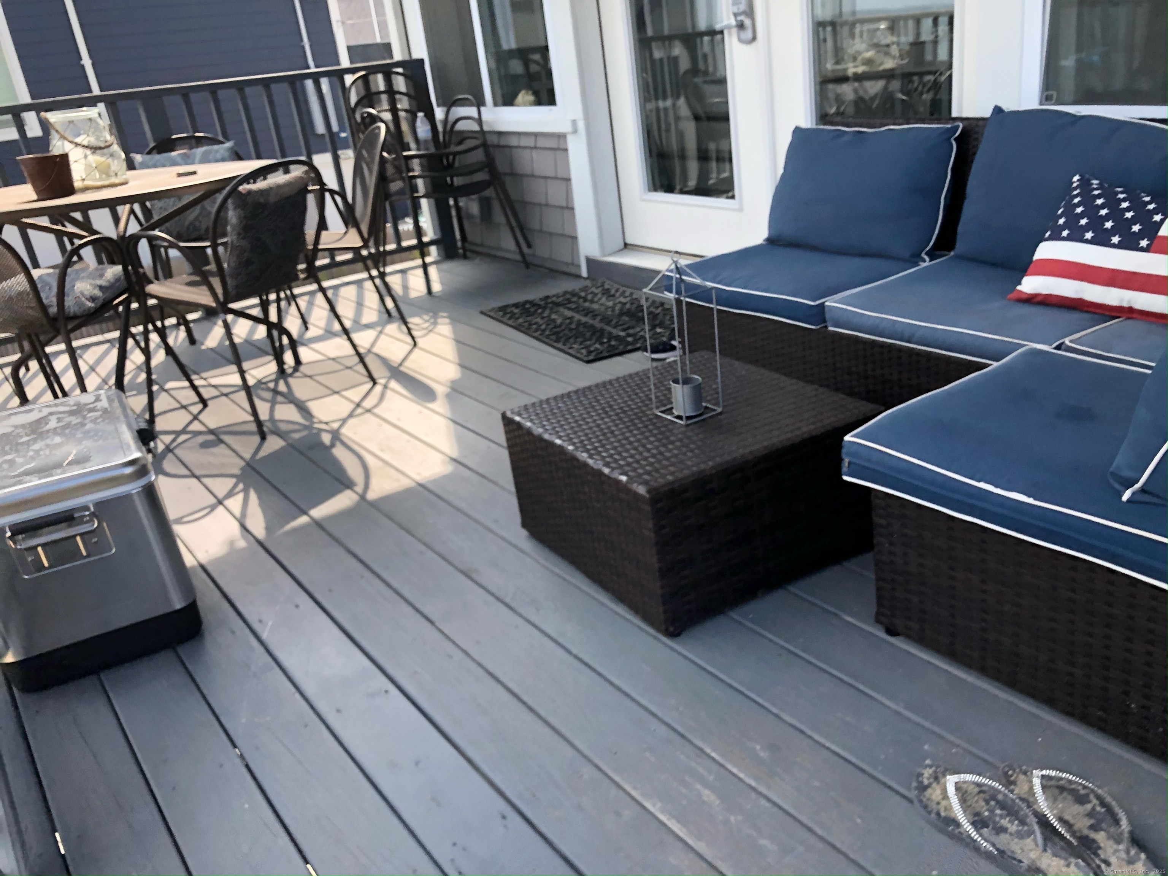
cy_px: 438
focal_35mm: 28
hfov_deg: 63.4
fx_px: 945
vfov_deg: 49.7
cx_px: 584
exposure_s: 1/607
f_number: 1.8
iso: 20
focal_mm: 3.99
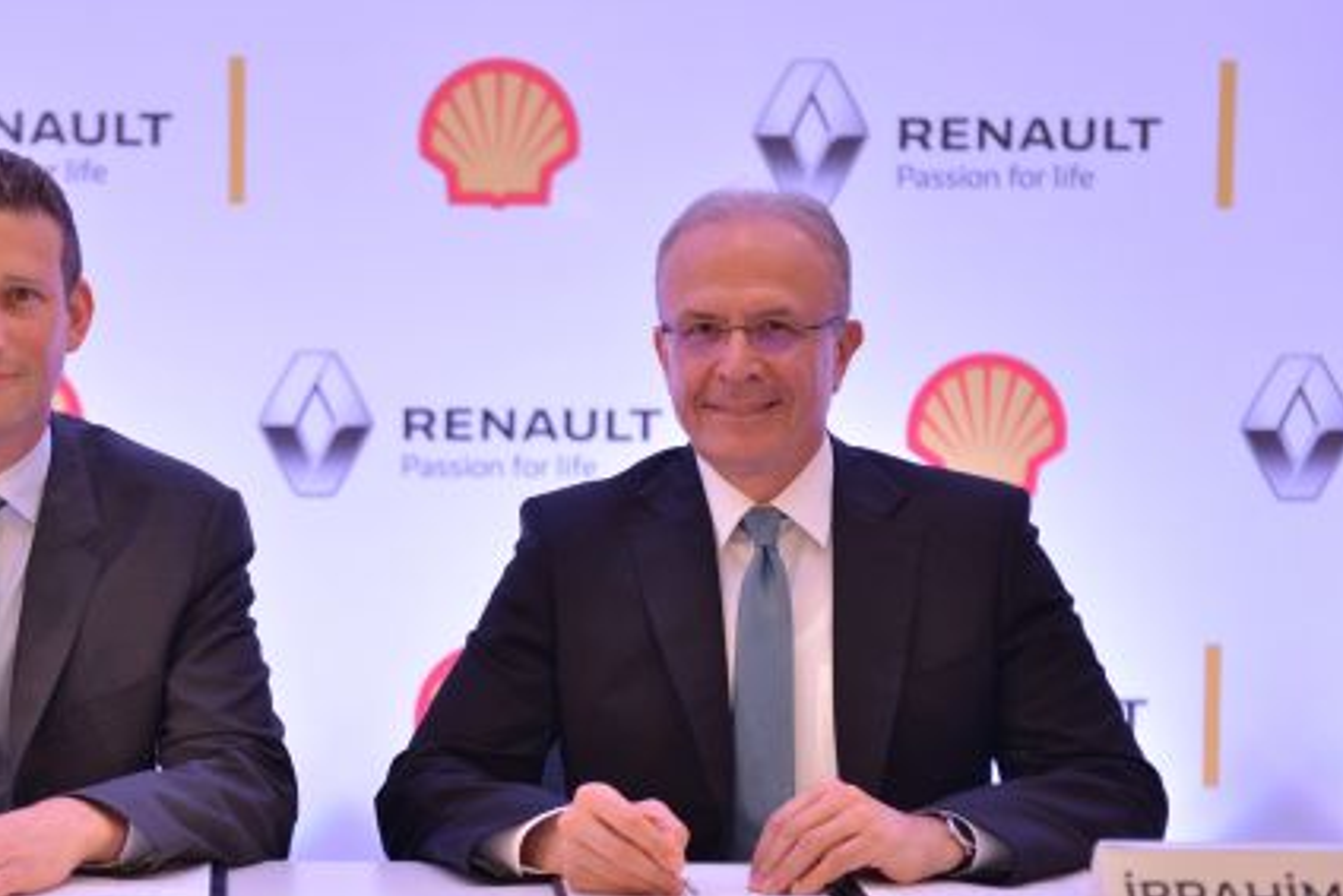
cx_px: 355
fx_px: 3321
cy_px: 526
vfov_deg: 15.4
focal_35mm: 89
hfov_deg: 22.7
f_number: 2.8
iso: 250
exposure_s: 1/100
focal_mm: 58
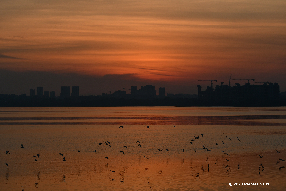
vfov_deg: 13.0
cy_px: 96
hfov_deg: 19.5
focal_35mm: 105
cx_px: 143
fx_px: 834
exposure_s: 1/250
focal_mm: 70
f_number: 7.1
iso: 200
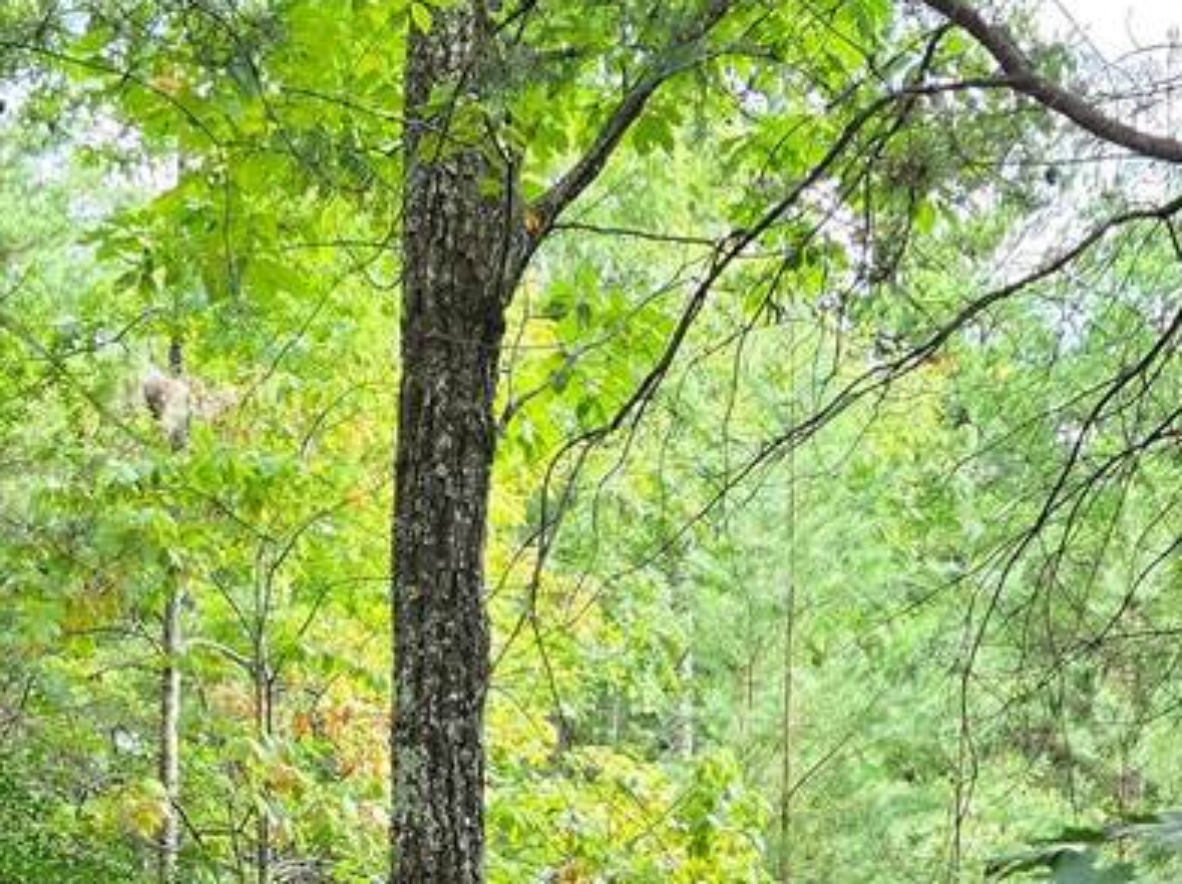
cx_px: 671
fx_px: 2559
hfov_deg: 26.0
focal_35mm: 75
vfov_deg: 17.3
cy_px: 1389
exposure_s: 1/180
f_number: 1.7
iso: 64
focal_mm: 6.3
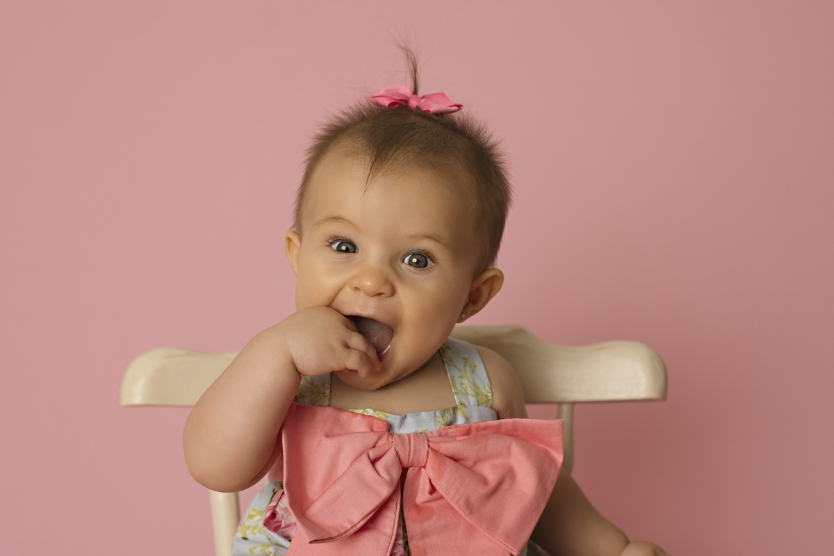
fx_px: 1216
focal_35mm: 52
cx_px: 417
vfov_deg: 25.8
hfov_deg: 37.9
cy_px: 278
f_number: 3.2
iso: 400
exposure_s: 1/200
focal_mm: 35
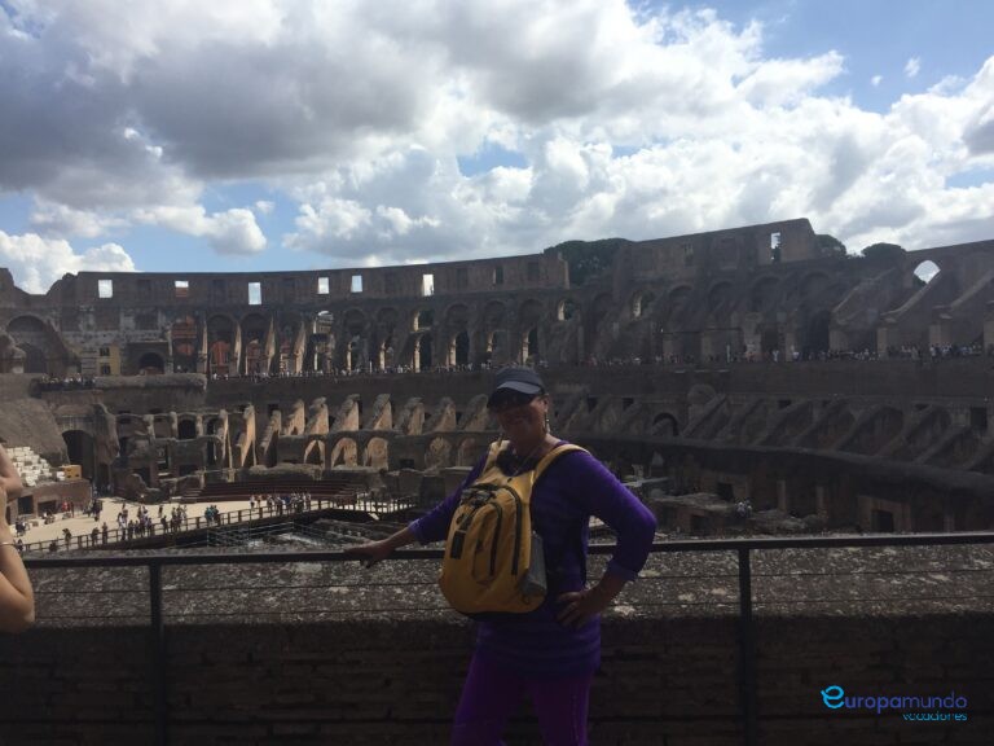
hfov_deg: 61.7
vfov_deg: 48.2
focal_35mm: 29
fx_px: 833
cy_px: 373
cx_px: 497
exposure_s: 1/2825
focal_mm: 4.15
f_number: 2.2
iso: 32
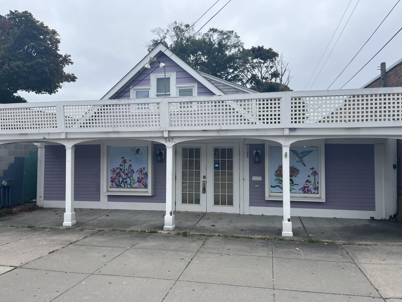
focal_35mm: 26
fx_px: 302
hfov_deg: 67.3
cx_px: 201
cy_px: 151
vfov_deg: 53.1
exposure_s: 1/1163
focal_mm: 5.1
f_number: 1.6
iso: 50
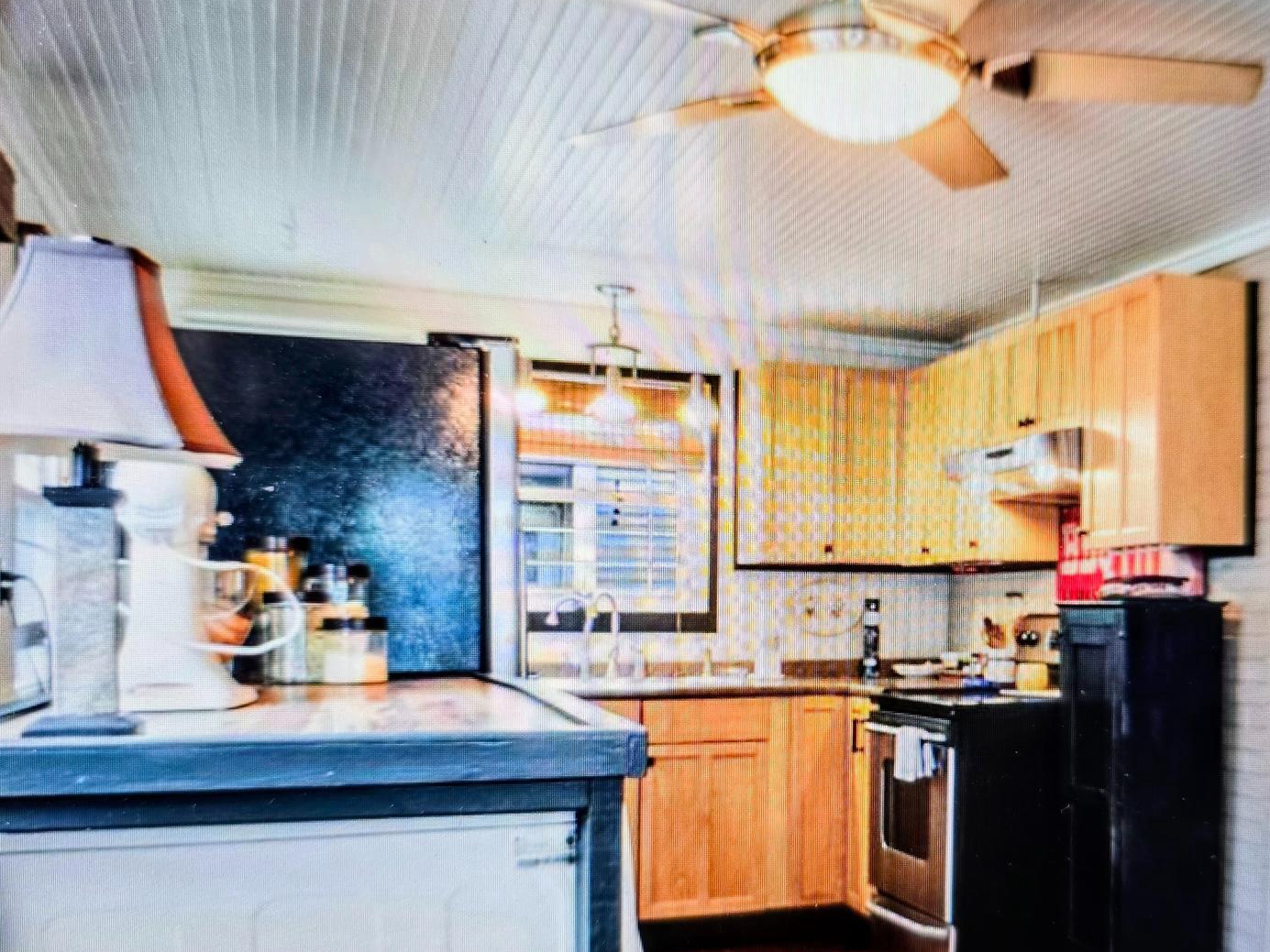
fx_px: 1248
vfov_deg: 41.6
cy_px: 566
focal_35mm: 34
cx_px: 829
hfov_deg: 53.1
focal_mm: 6.3
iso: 125
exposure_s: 1/180
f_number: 1.7
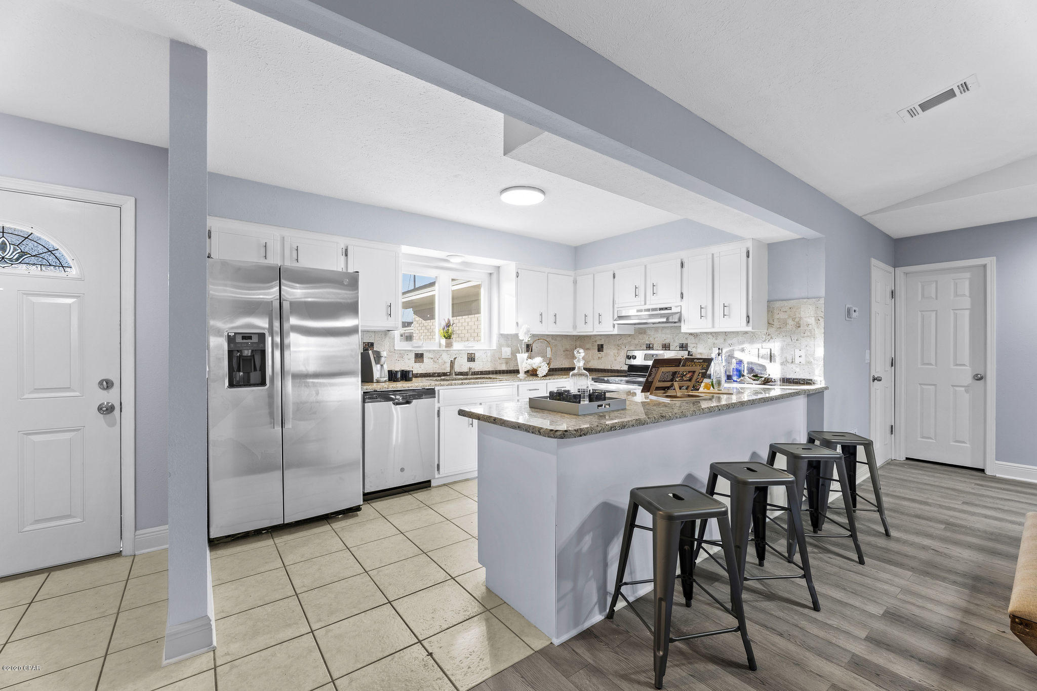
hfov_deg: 101.5
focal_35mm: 15
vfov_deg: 78.4
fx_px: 423
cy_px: 346
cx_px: 518
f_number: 8
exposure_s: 1/2.5
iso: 320
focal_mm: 14.7
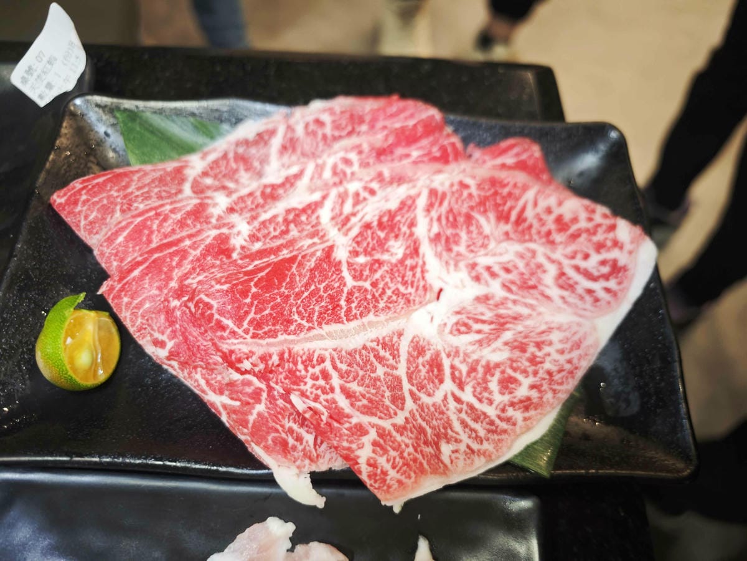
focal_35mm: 23
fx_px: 496
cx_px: 374
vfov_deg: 58.9
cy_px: 280
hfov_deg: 73.9
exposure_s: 1/60
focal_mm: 8.72
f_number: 2
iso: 400
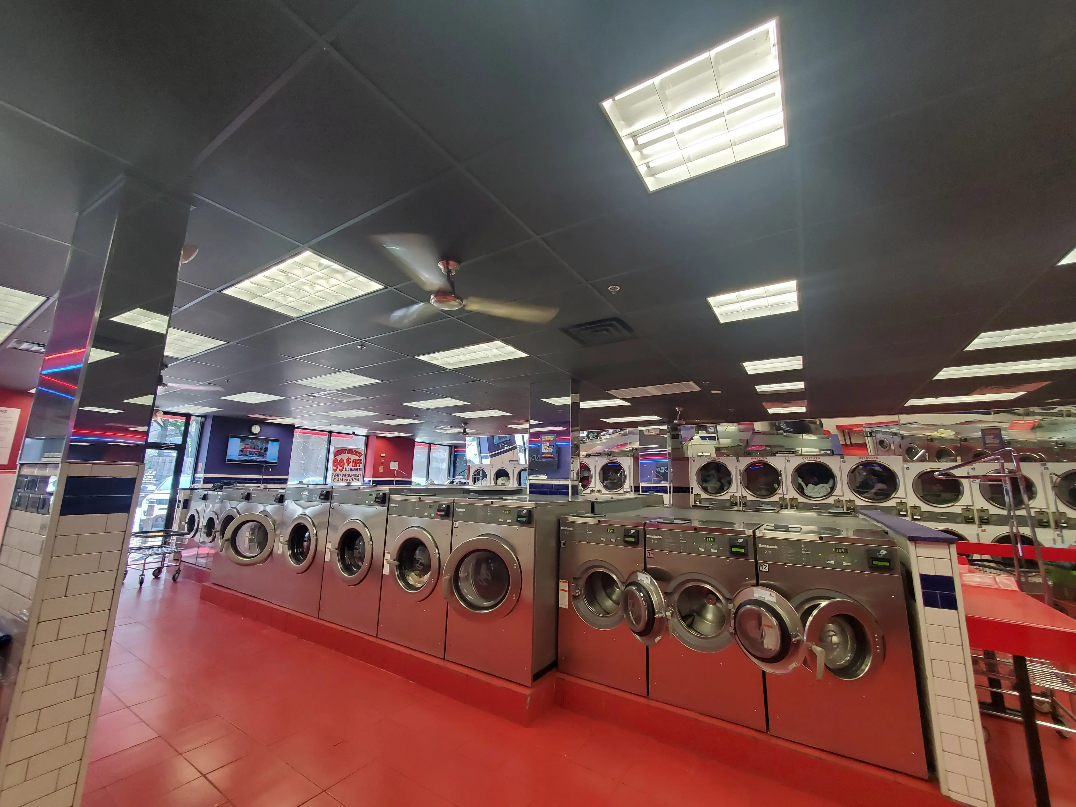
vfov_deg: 89.9
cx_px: 538
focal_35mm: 13
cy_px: 404
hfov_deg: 106.2
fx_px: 404
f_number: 2.2
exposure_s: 1/60
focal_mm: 1.8
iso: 125
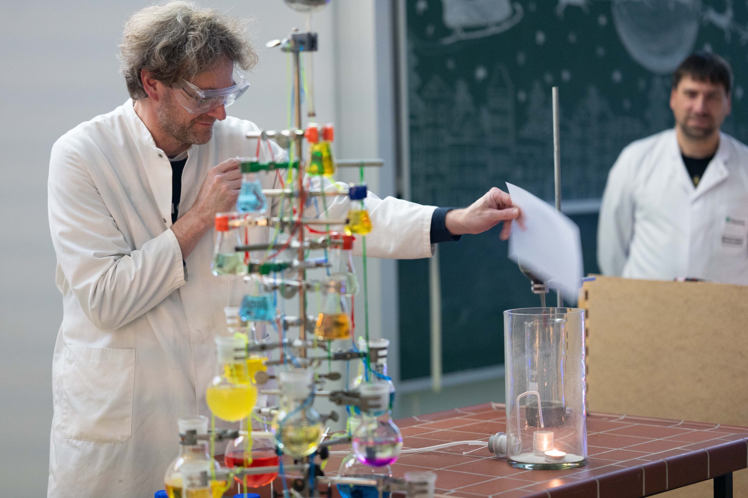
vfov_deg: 16.0
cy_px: 249
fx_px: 1765
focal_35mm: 85
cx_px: 374
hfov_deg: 23.9
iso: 2000
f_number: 2.2
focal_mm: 85
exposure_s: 1/80
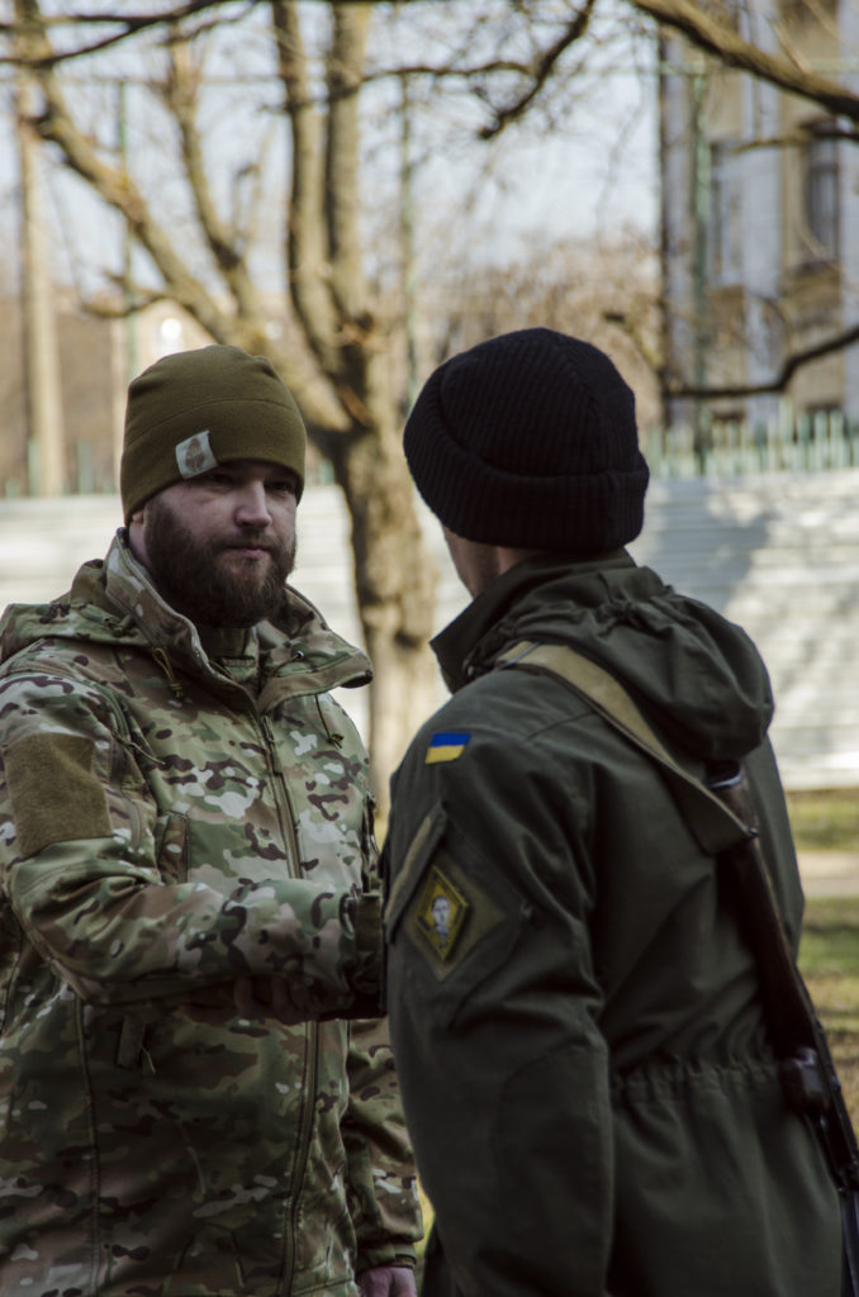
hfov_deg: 7.6
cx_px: 430
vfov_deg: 11.4
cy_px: 648
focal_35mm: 180
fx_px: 6473
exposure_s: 1/320
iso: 250
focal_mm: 120
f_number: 5.6
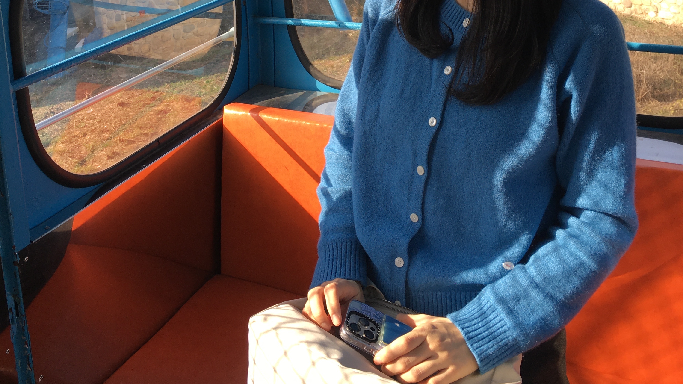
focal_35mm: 43
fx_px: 779
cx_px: 346
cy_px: -21
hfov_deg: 47.4
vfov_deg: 25.9
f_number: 2.2
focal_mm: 4.15
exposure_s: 1/434
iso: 25
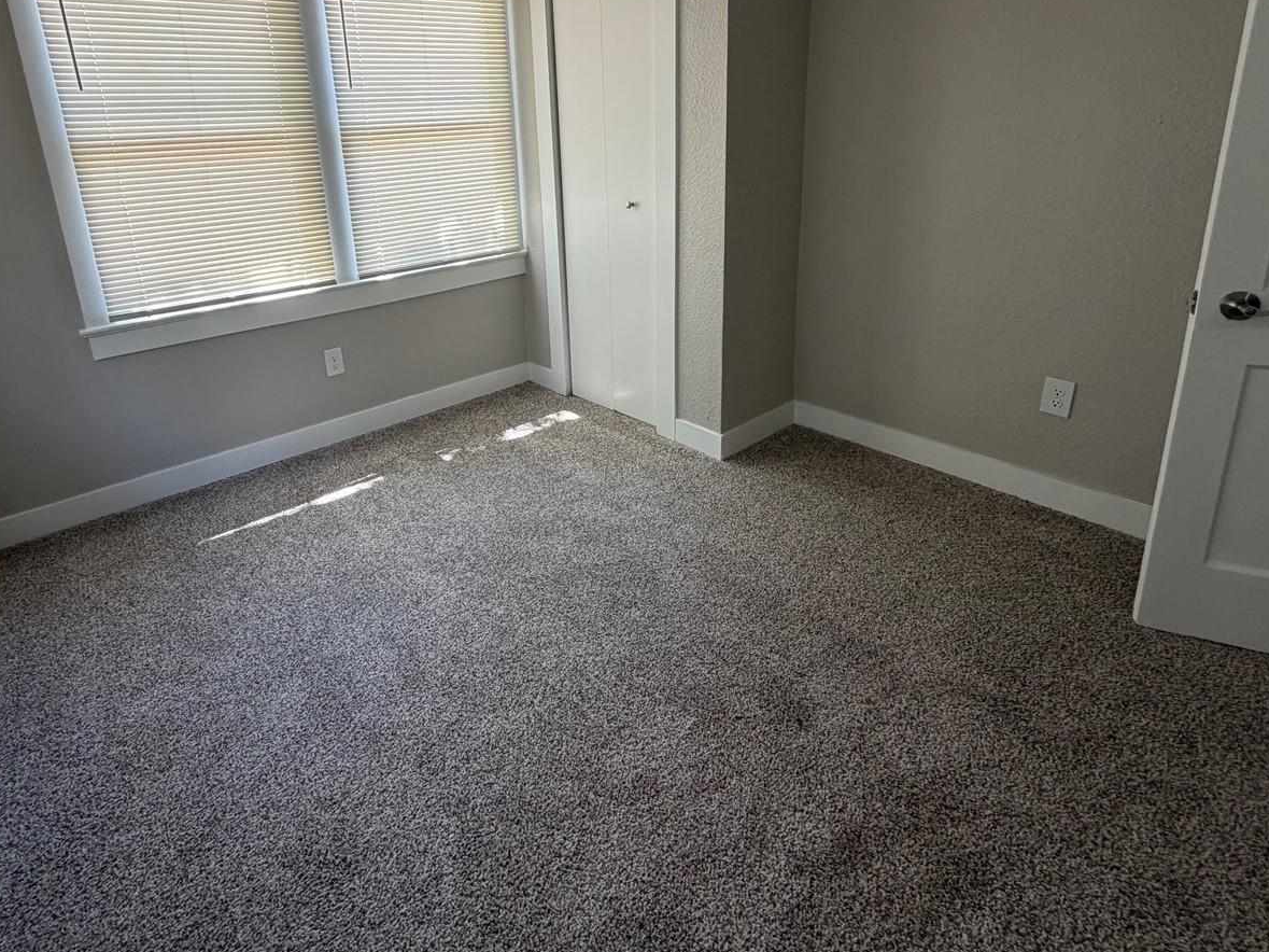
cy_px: 322
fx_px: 696
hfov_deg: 84.1
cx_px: 540
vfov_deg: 66.9
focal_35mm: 19
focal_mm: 2.22
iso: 125
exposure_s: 1/121
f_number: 2.2
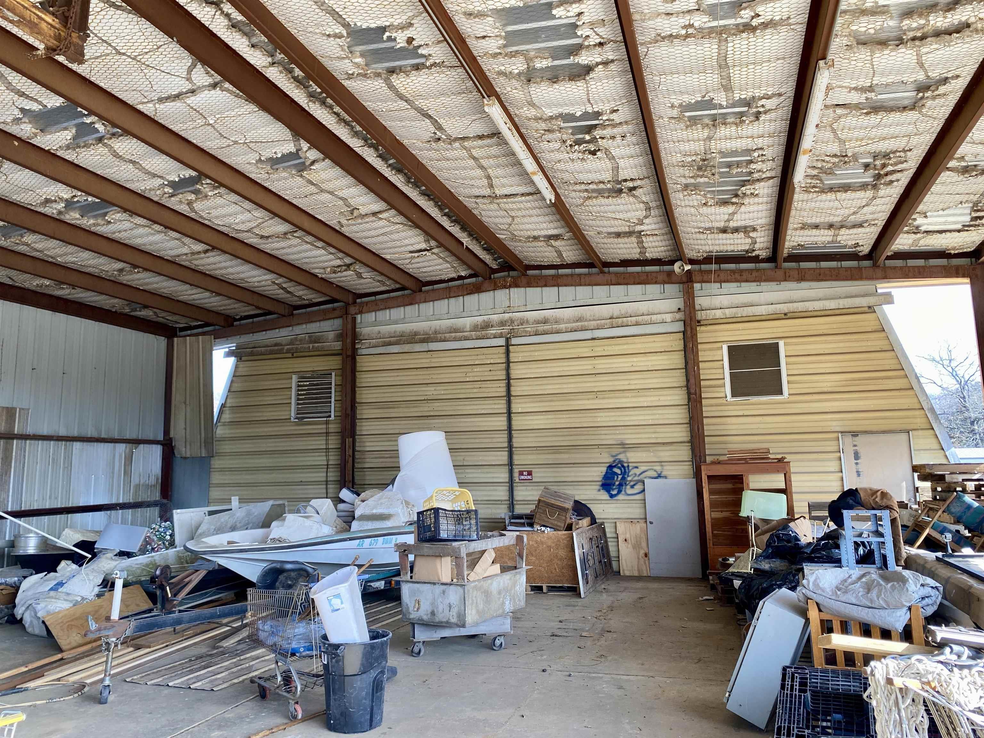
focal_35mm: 26
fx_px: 739
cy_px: 369
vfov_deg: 53.1
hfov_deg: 67.3
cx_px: 492
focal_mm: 4.25
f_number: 1.8
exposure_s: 1/122
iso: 32
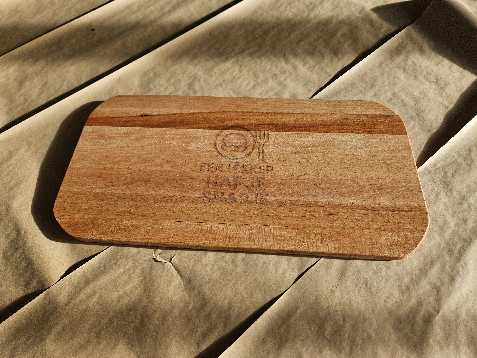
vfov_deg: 58.9
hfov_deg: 73.9
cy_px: 179
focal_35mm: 23
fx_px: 317
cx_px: 238
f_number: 1.8
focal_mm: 5.4
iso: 25
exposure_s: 1/461
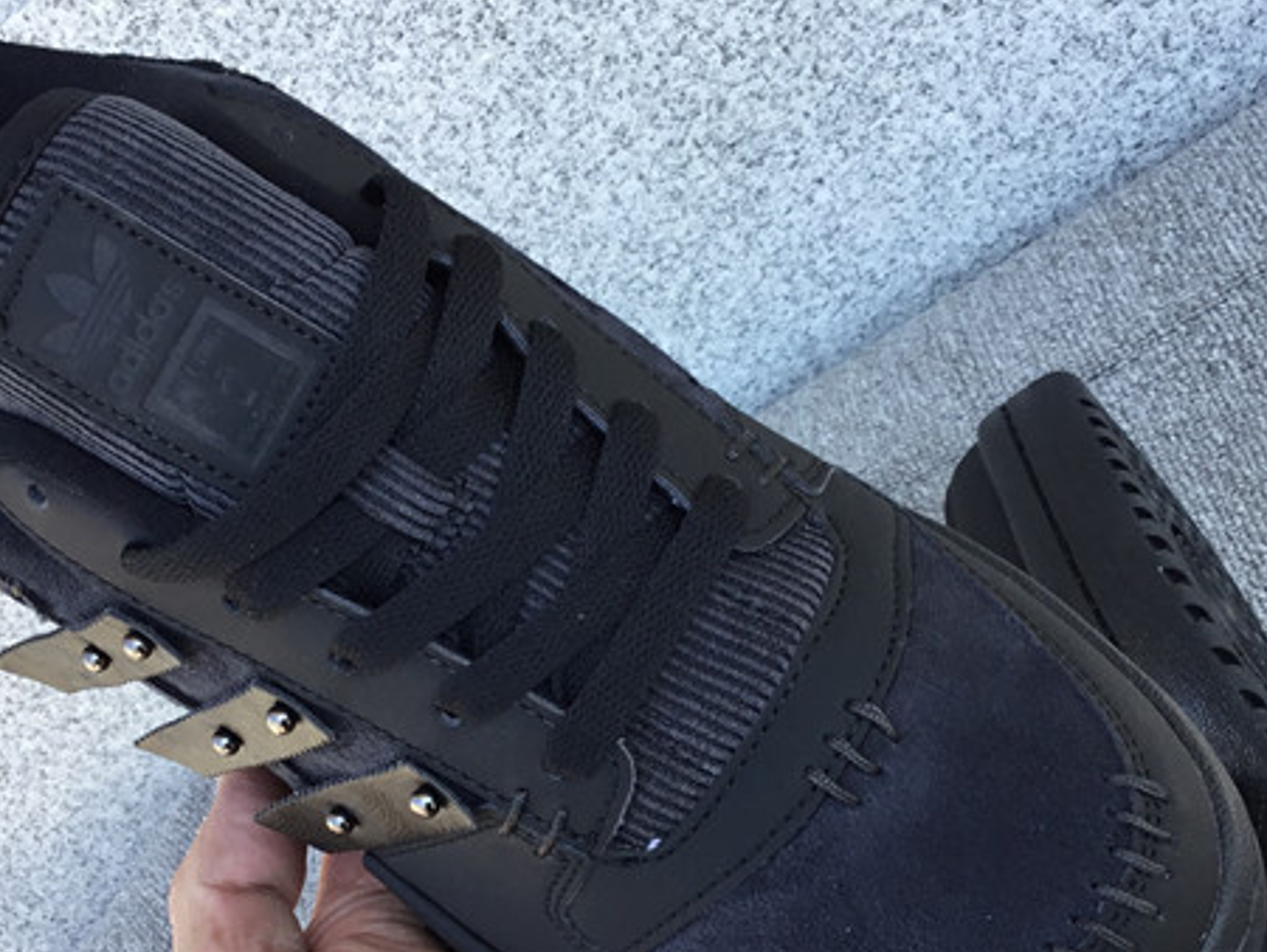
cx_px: 659
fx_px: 2271
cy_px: 590
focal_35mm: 62
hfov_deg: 31.2
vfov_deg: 23.6
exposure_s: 1/171
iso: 25
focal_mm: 3.3
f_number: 2.4
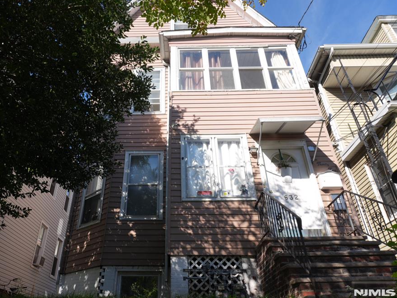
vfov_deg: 51.4
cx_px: 166
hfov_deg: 64.9
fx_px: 310
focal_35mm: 27
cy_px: 148
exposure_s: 1/200
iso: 100
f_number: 7.1
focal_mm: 16
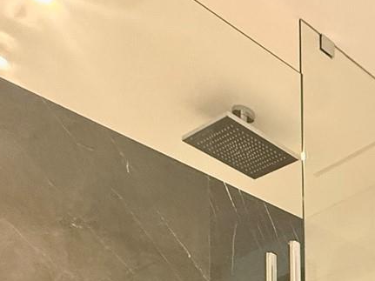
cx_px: 557
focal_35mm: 52
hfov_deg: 26.8
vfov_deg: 20.4
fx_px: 563
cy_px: 499
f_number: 2.2
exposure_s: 1/60
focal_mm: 2.22
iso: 400
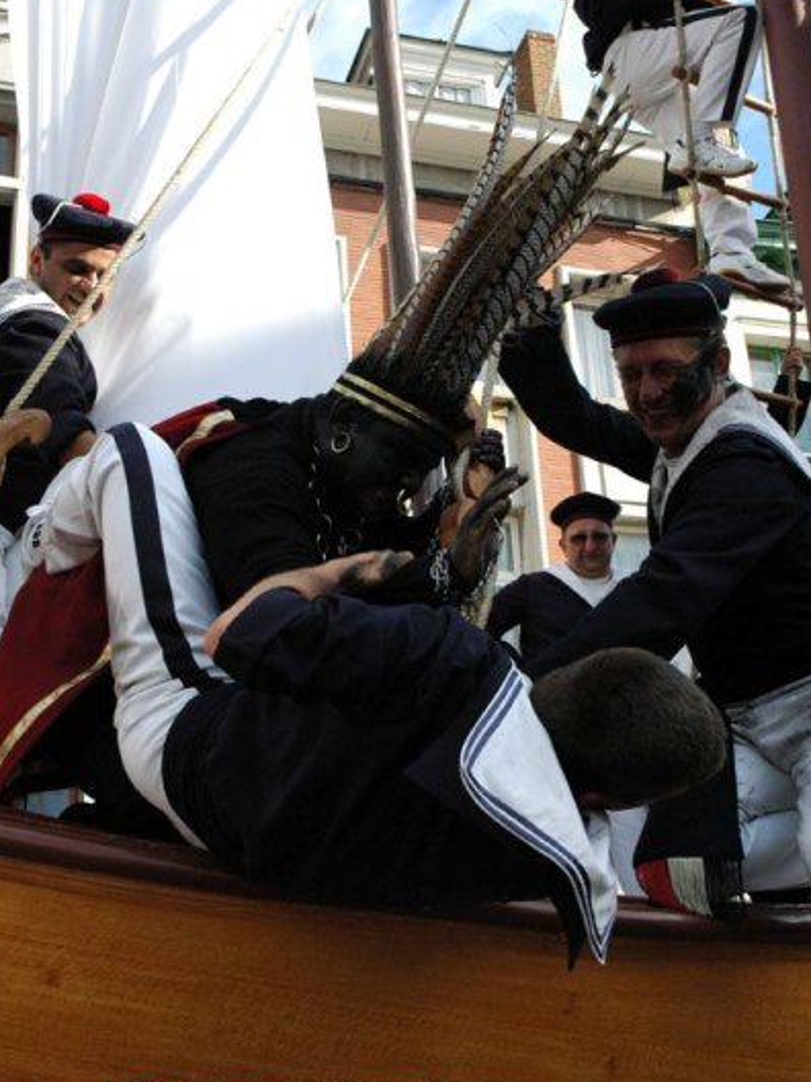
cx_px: 408
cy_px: 563
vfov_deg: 40.0
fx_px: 1485
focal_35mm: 48
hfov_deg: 30.5
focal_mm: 29
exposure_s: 1/800
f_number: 8
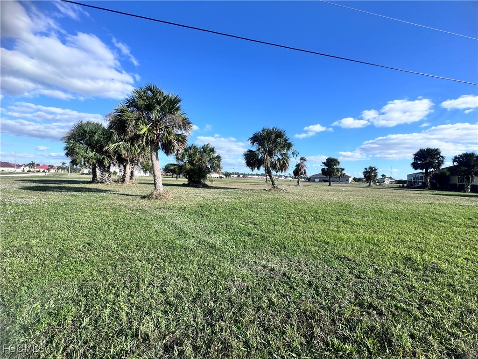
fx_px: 193
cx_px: 239
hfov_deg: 102.1
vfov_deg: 85.7
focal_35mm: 14
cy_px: 180
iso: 50
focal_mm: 2.22
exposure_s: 1/1536
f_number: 2.2
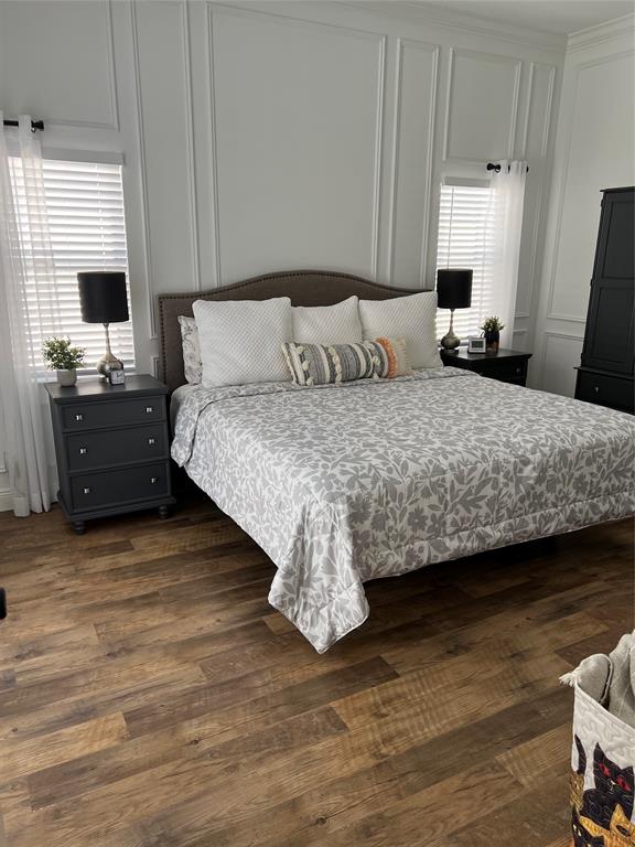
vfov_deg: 67.3
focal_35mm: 26
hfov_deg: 53.1
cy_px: 424
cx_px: 318
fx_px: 636
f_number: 1.5
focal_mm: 5.7
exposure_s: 1/121
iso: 100
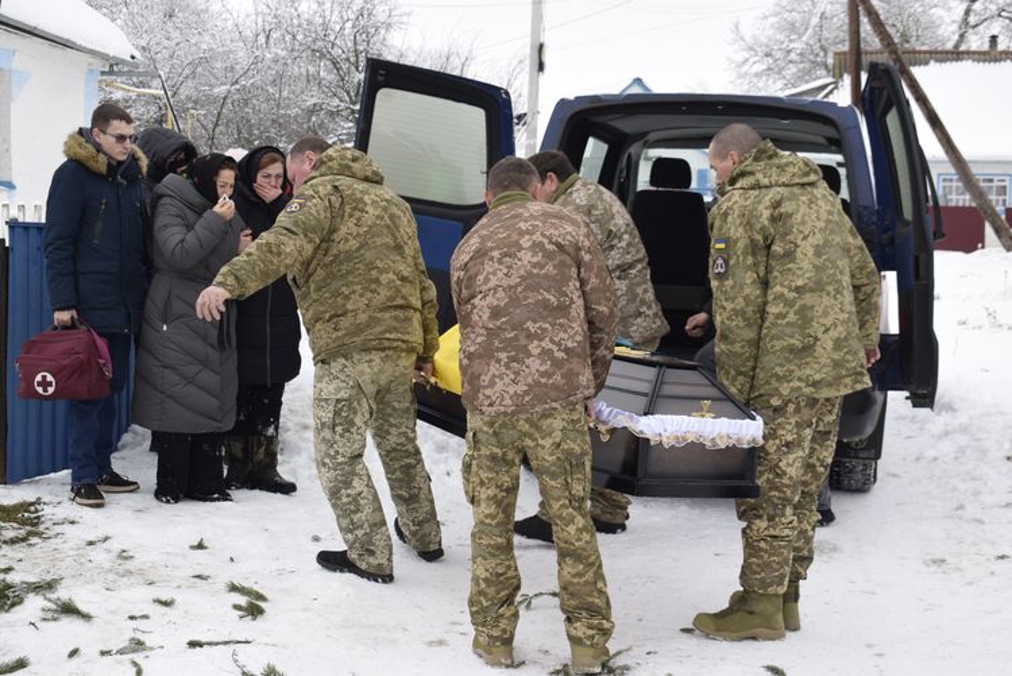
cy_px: 338
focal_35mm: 57
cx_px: 506
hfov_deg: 35.0
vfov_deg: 23.8
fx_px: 1603
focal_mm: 38
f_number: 7.1
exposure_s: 1/200
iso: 400
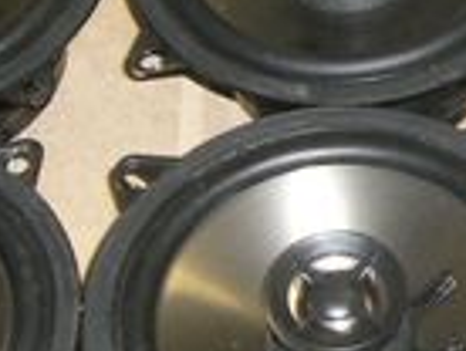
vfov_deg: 8.4
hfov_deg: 11.0
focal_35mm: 176
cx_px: 561
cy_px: 37
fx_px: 2373
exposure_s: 1/60
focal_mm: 6.2
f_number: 2.7
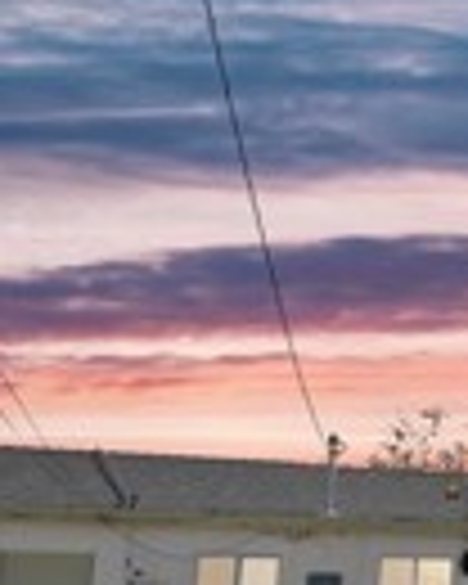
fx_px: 1524
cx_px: 1076
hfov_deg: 13.5
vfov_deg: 21.7
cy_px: 331
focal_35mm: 88
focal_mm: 19
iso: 400
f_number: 11
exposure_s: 1/400
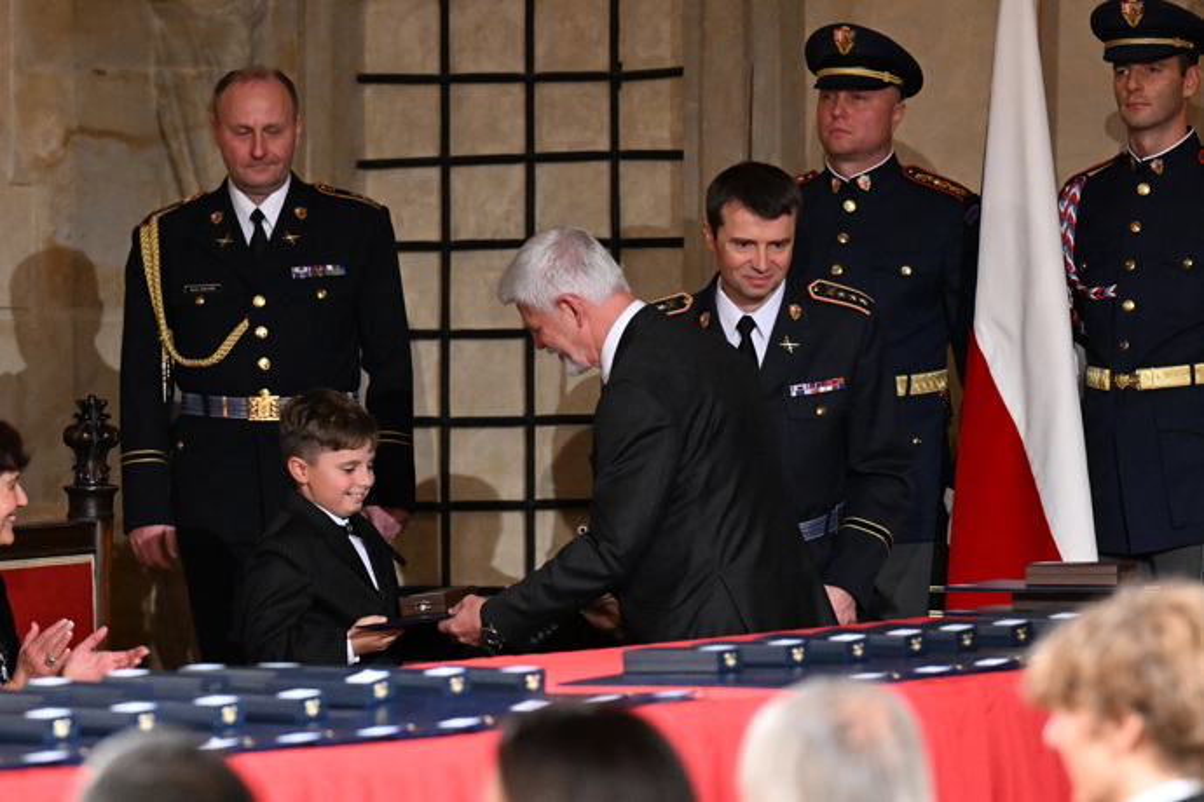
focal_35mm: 300
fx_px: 10033
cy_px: 401
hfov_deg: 6.9
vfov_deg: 4.6
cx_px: 602
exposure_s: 1/250
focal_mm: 200
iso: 8000
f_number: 5
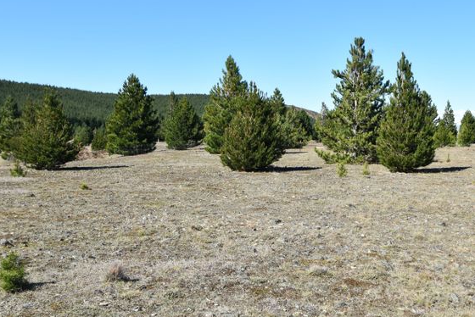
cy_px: 137
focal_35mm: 37
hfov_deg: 51.6
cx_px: 282
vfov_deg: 35.9
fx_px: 488
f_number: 10
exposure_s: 1/400
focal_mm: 18
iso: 200
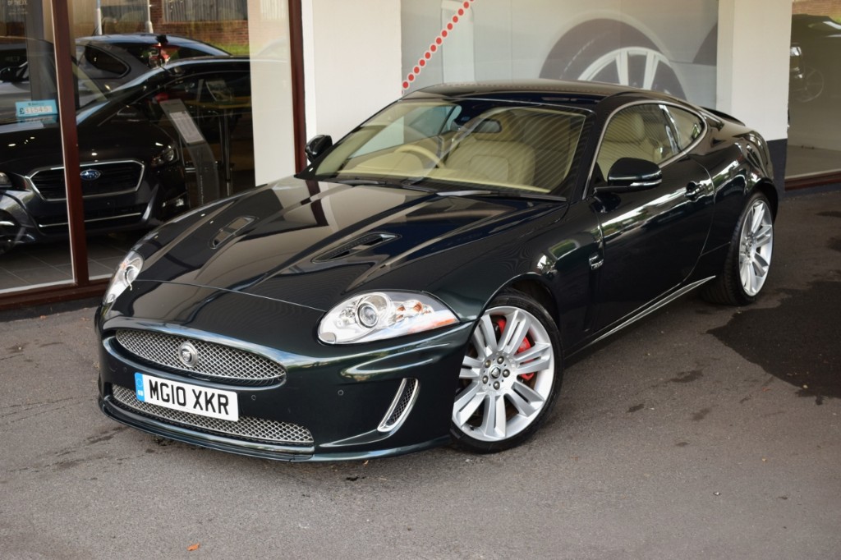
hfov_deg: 35.1
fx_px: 1331
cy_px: 280
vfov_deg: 23.8
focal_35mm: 57
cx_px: 420
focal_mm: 38
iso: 400
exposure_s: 1/125
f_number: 5.6
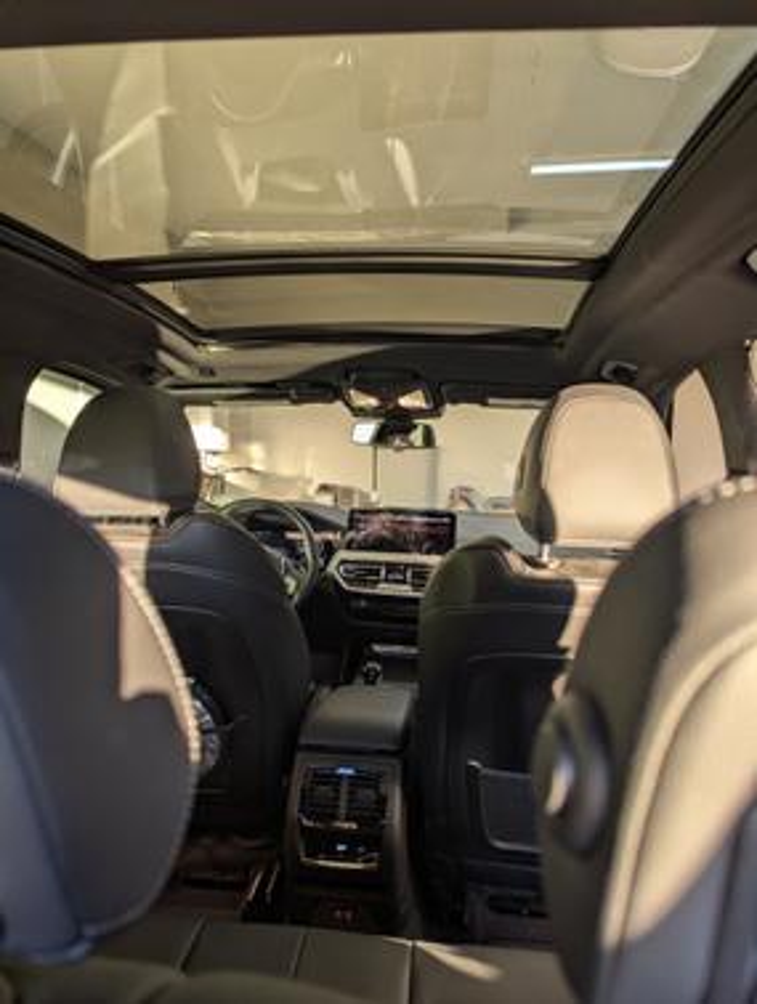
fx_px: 697
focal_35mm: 24
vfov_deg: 71.5
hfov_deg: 57.0
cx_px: 378
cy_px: 502
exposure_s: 1/120
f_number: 1.85
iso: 65
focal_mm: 6.81
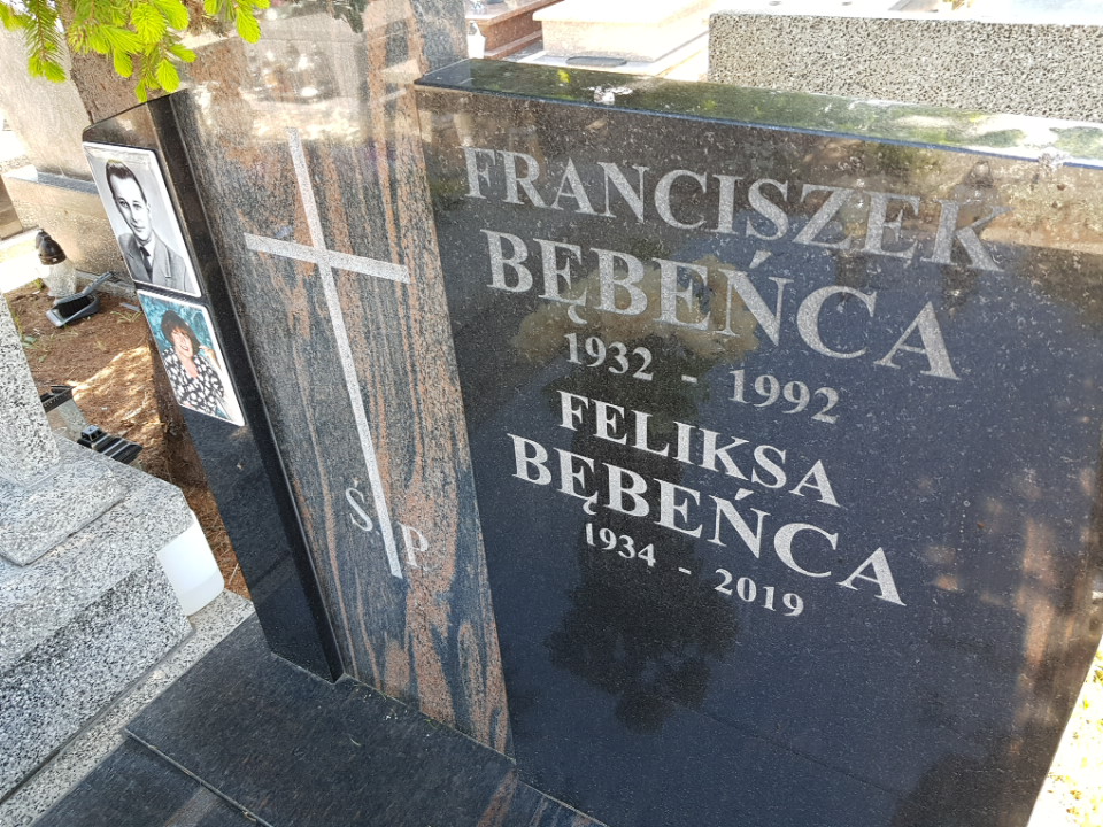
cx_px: 552
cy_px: 414
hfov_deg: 67.3
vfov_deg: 53.1
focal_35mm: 26
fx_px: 828
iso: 64
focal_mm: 4.2
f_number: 1.7
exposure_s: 1/100
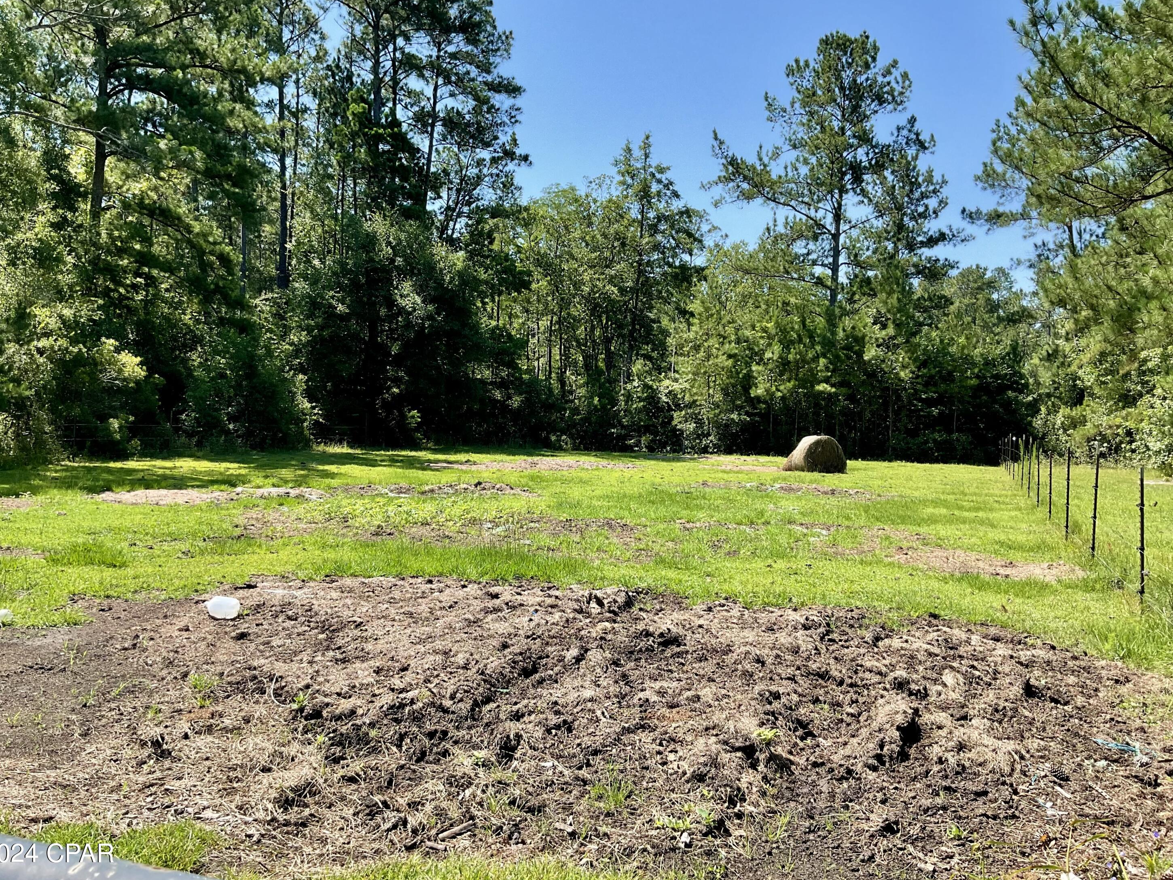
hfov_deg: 60.0
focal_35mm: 30
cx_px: 568
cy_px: 440
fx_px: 1017
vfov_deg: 46.8
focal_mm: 3
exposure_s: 1/898
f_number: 1.8
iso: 16
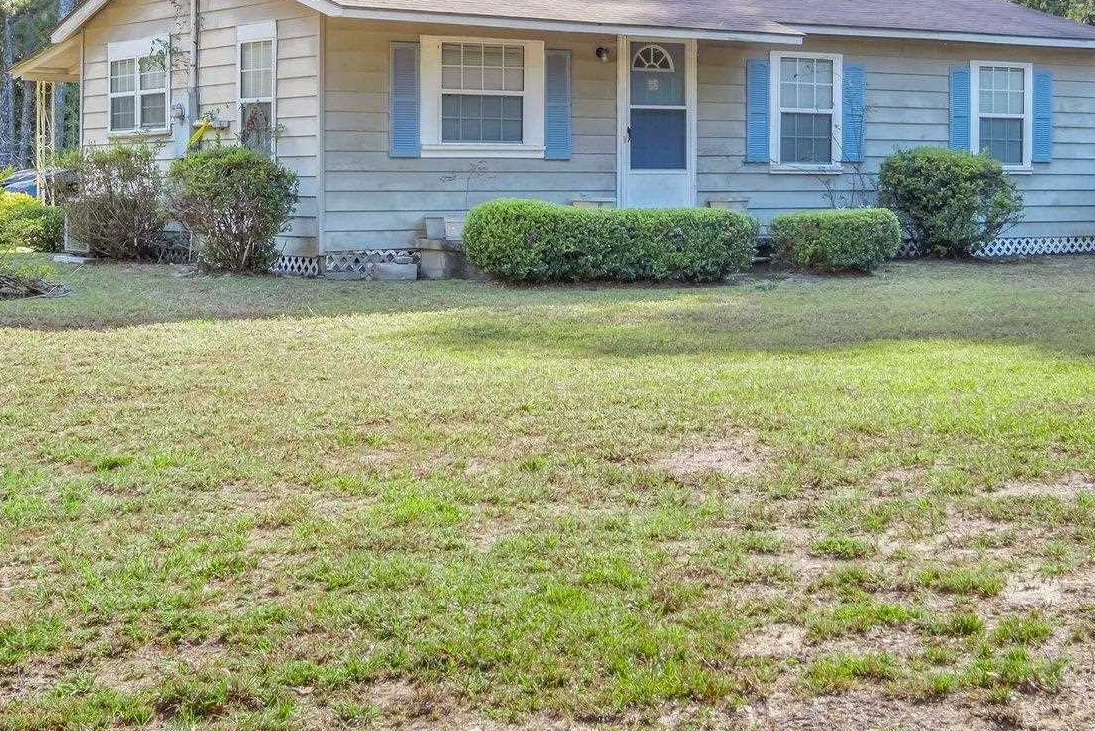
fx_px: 2038
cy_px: 212
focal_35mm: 67
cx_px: 612
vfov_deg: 20.2
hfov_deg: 30.0
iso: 250
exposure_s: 1/480
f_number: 8
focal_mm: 24
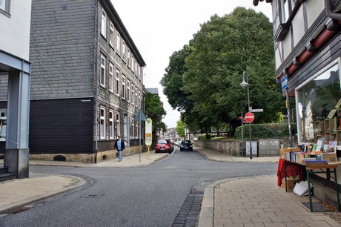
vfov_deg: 47.9
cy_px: 114
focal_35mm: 27
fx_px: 256
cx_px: 170
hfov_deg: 67.4
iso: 200
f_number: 7.1
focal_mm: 18
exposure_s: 1/160
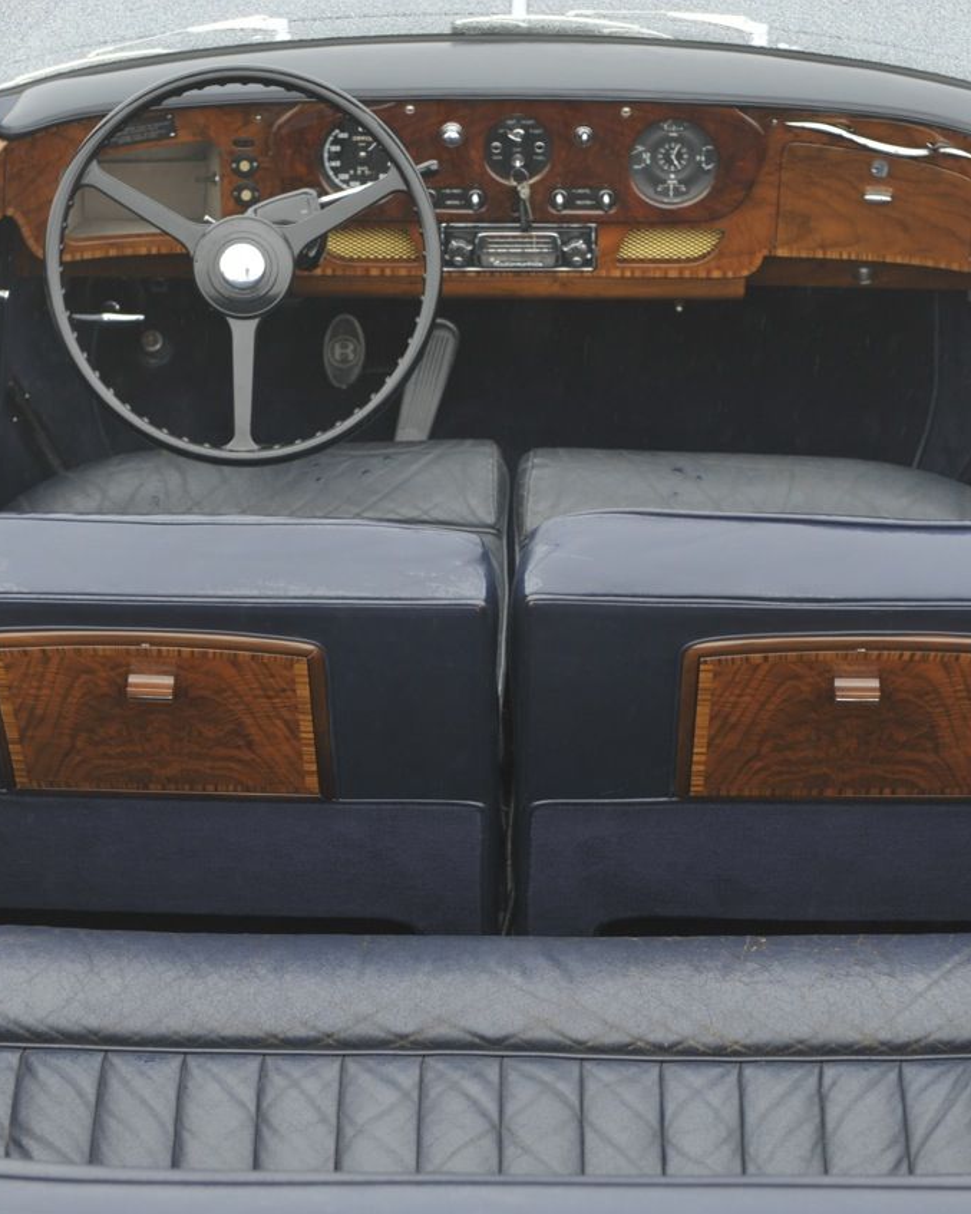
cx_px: 491
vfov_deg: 21.7
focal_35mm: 88
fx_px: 3161
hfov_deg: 17.5
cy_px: 610
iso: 400
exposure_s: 1/125
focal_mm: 62
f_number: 4.5
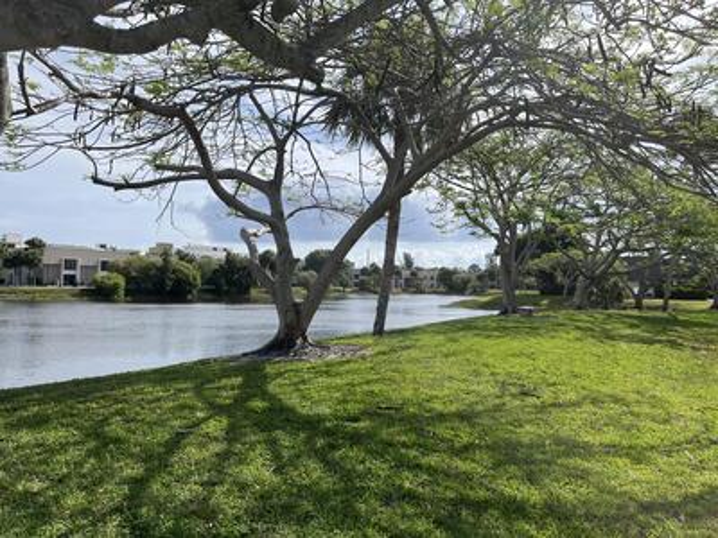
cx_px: 359
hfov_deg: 67.3
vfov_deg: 53.1
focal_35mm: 26
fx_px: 539
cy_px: 269
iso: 50
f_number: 1.6
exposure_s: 1/4484
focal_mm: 5.1
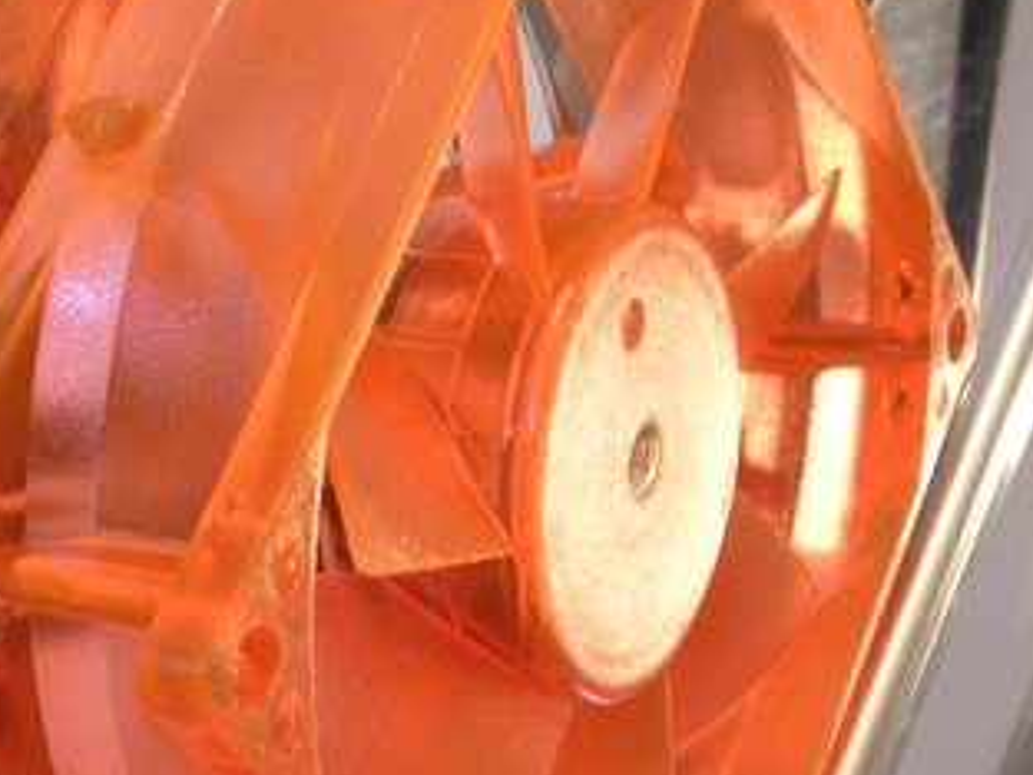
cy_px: 646
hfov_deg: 19.1
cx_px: 199
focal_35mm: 102
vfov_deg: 14.4
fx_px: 3044
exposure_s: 1/1.4
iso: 152
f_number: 6.4
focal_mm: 8
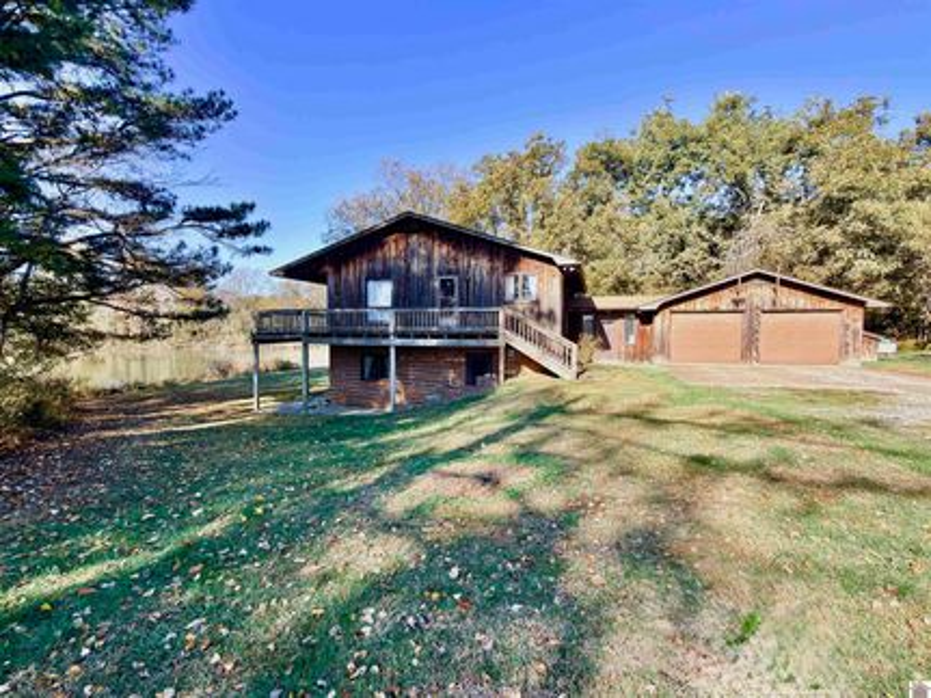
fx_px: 457
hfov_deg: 91.0
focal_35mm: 17
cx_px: 466
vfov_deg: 74.7
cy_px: 349
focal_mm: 2.22
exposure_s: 1/259
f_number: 2.2
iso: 16
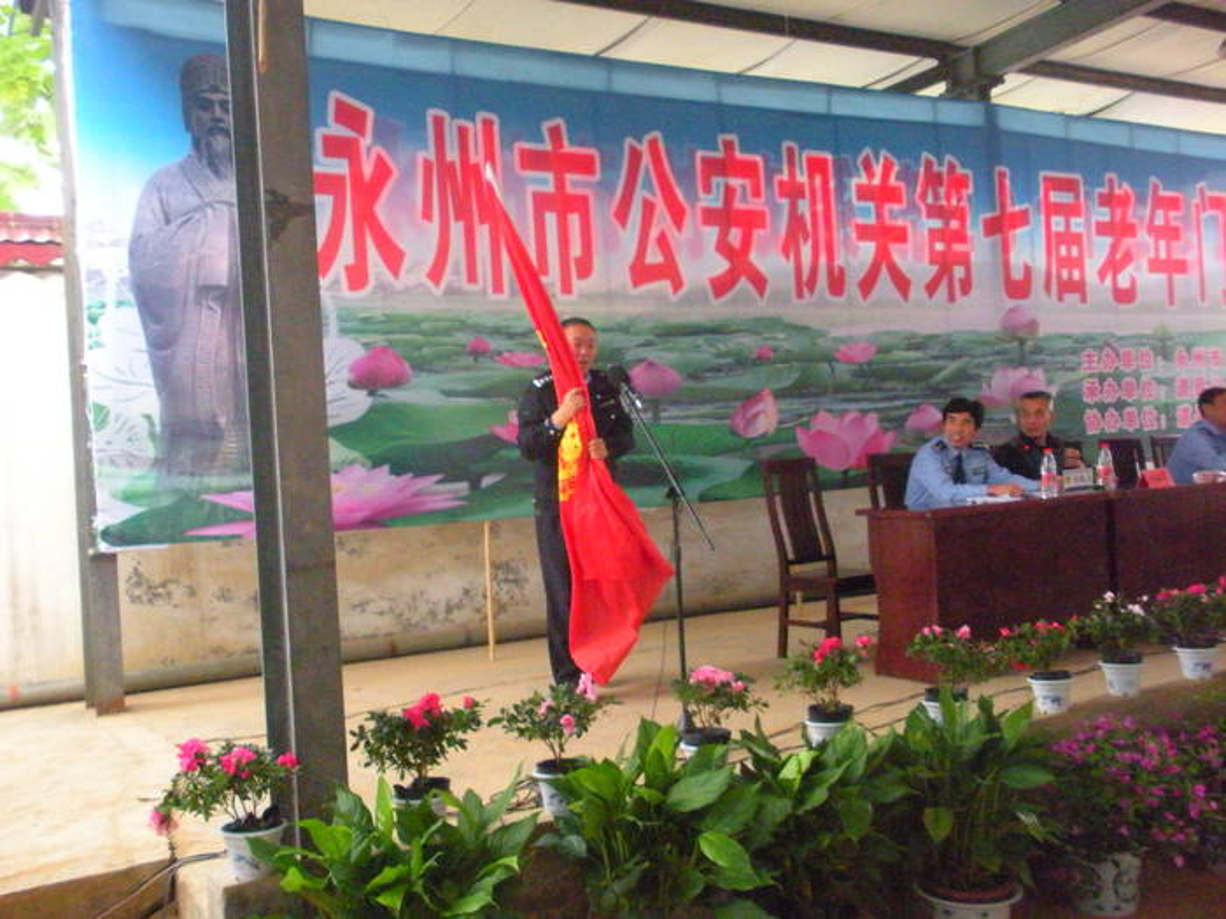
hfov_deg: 51.4
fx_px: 1275
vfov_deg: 39.7
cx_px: 613
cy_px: 460
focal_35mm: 36
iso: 1380
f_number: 3.5
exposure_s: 1/140
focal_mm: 6.3
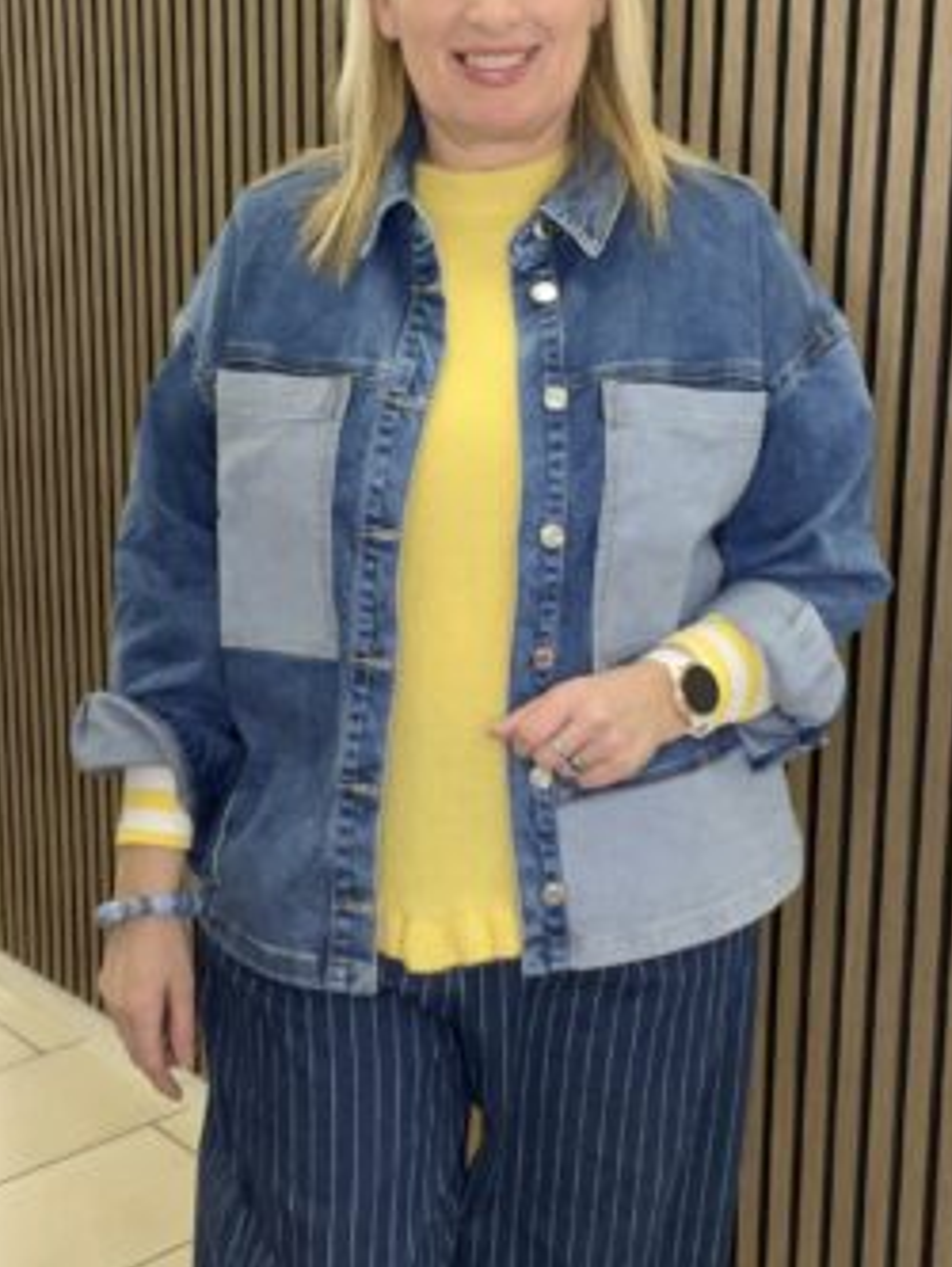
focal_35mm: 36
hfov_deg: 39.7
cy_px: 571
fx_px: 1319
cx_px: 487
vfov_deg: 51.3
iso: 125
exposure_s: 1/50
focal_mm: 2.71
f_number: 2.2
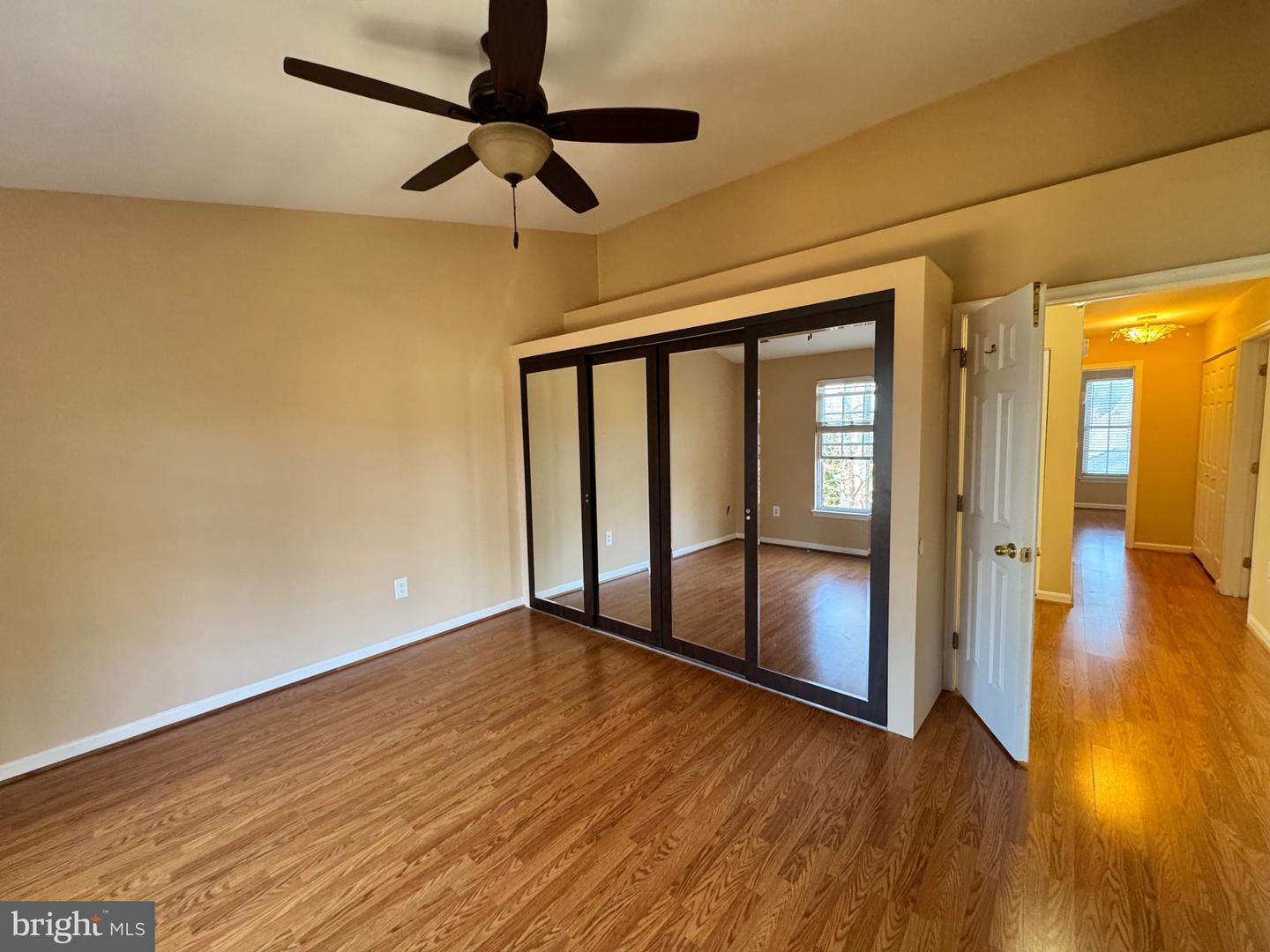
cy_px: 476
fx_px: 514
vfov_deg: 85.7
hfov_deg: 102.1
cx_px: 635
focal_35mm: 14
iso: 320
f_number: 2.2
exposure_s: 1/62
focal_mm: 2.22
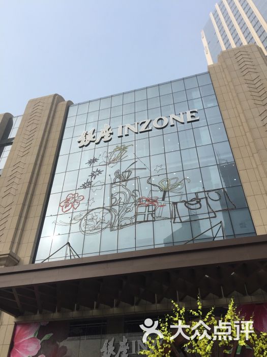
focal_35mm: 29
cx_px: 134
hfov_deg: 48.2
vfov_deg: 61.7
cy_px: 178
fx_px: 298
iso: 32
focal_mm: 4.15
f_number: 2.2
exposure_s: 1/1647
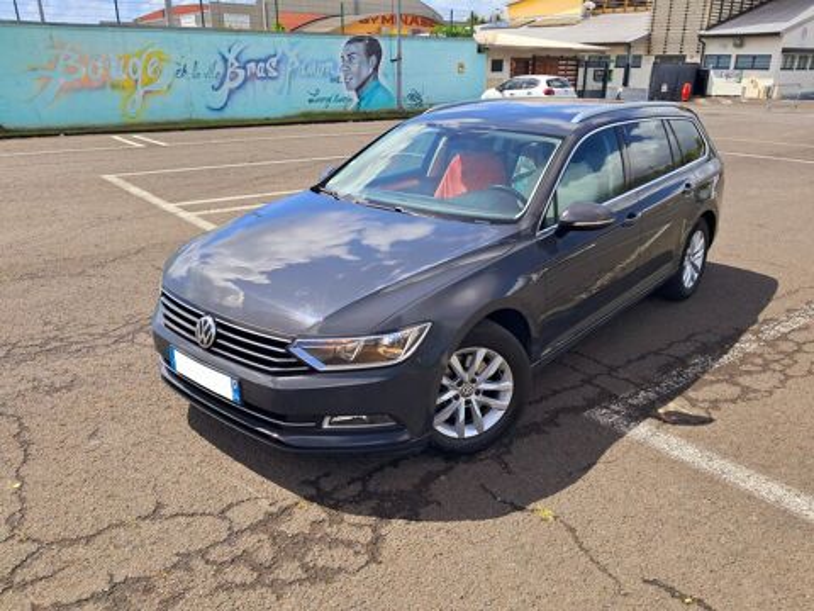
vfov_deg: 51.4
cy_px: 306
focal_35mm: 27
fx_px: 635
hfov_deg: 65.3
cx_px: 407
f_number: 1.8
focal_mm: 4
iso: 50
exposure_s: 1/714
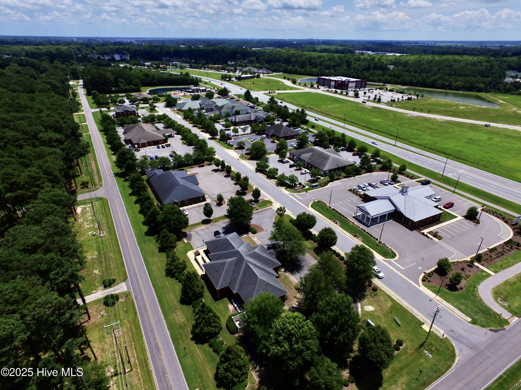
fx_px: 301
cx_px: 260
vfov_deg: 66.0
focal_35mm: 20
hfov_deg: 81.7
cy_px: 195
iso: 100
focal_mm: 3.61
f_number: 2.8
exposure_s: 1/4098
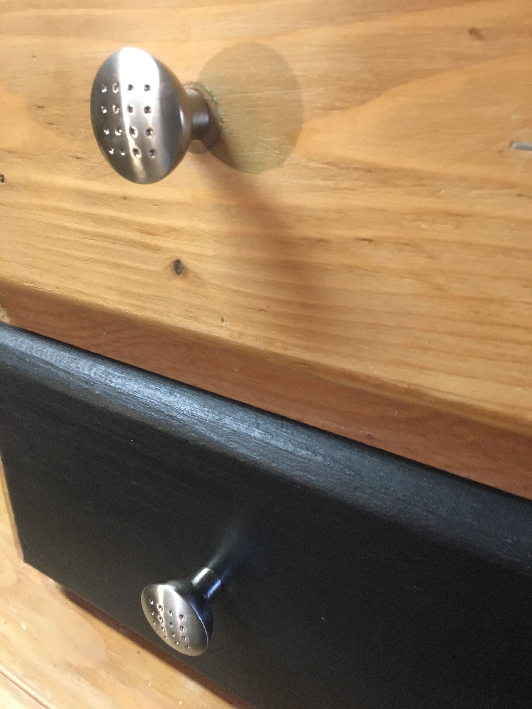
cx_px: 266
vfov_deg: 61.7
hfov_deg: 48.2
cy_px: 354
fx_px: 594
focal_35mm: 29
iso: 400
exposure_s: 1/17
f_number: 2.2
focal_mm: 4.15
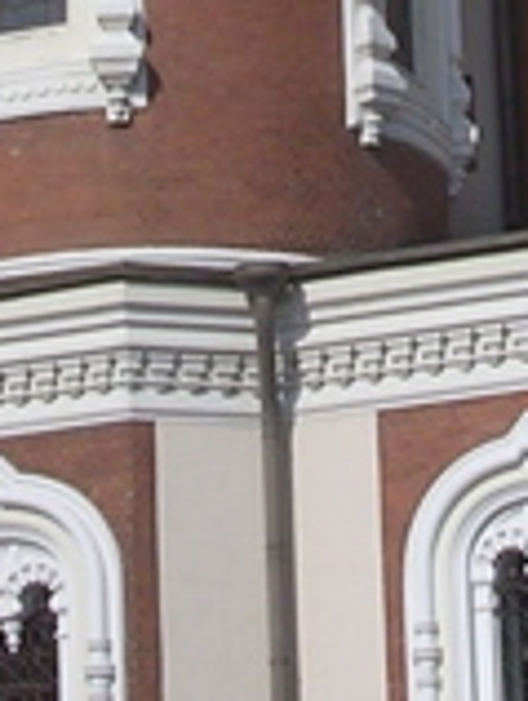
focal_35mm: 216
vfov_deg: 9.0
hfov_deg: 6.9
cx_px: 499
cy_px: -169
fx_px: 4381
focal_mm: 5.8
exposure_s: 1/550
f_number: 5.6
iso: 100
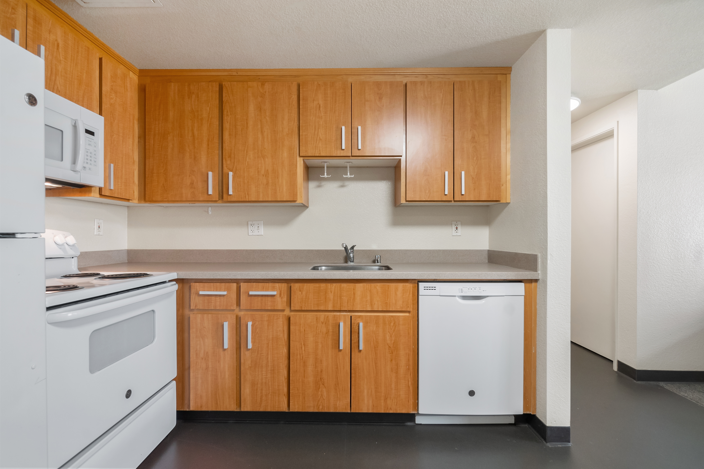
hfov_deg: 100.4
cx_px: 352
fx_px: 293
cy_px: 234
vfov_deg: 77.3
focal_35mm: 15
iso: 800
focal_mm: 10
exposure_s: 1/13
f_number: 8
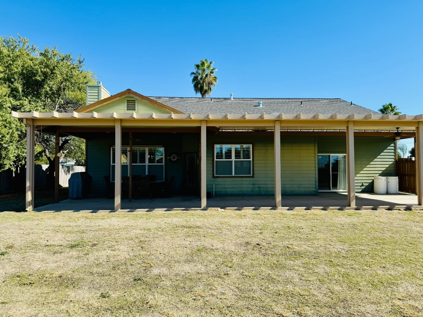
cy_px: 158
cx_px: 212
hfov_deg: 71.6
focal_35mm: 24
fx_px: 293
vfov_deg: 56.8
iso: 80
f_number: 1.78
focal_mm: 6.76
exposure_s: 1/2907
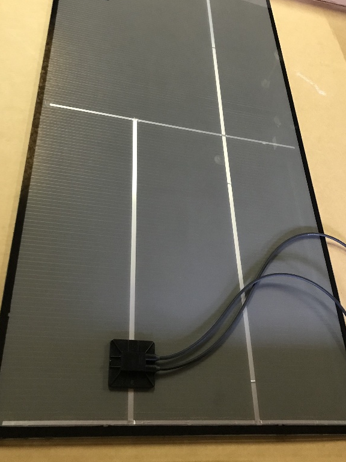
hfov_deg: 40.7
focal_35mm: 35
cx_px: 184
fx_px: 466
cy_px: 214
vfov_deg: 52.6
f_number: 1.8
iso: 100
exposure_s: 1/15
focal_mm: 3.99
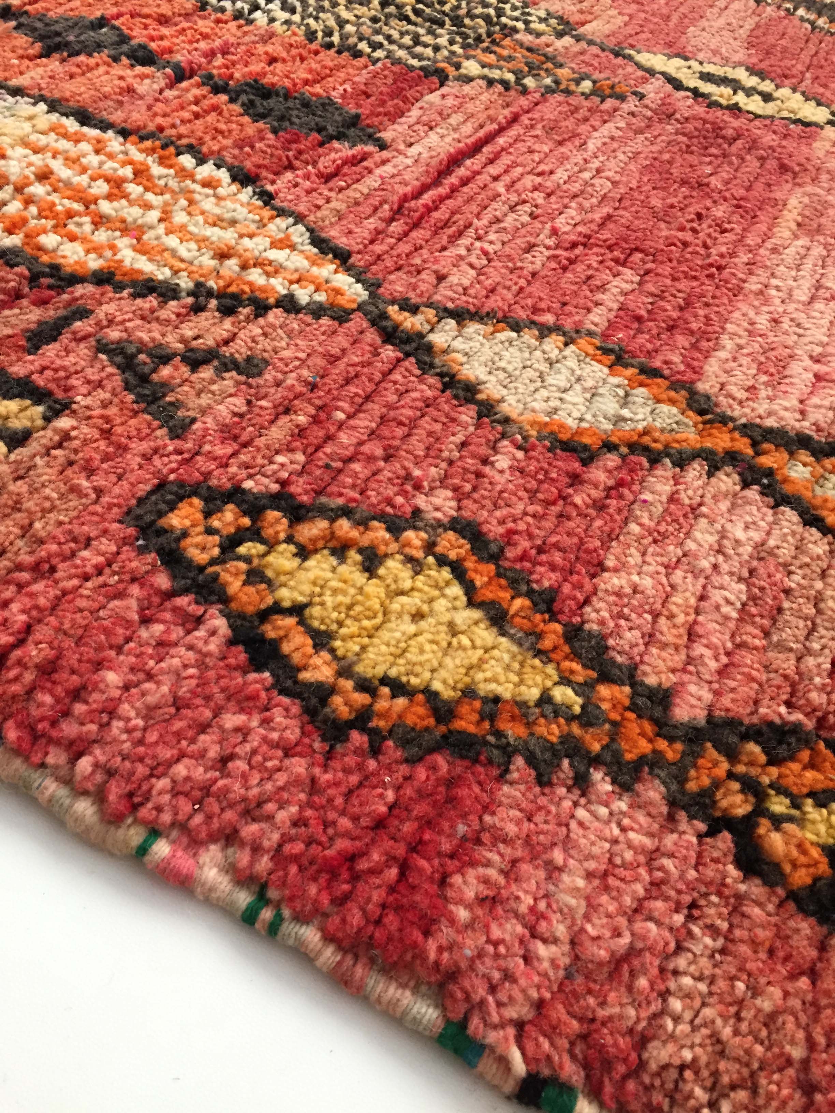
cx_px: 418
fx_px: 933
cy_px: 556
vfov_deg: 61.7
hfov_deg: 48.2
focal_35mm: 29
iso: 200
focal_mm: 4.15
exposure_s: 1/33
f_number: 2.2
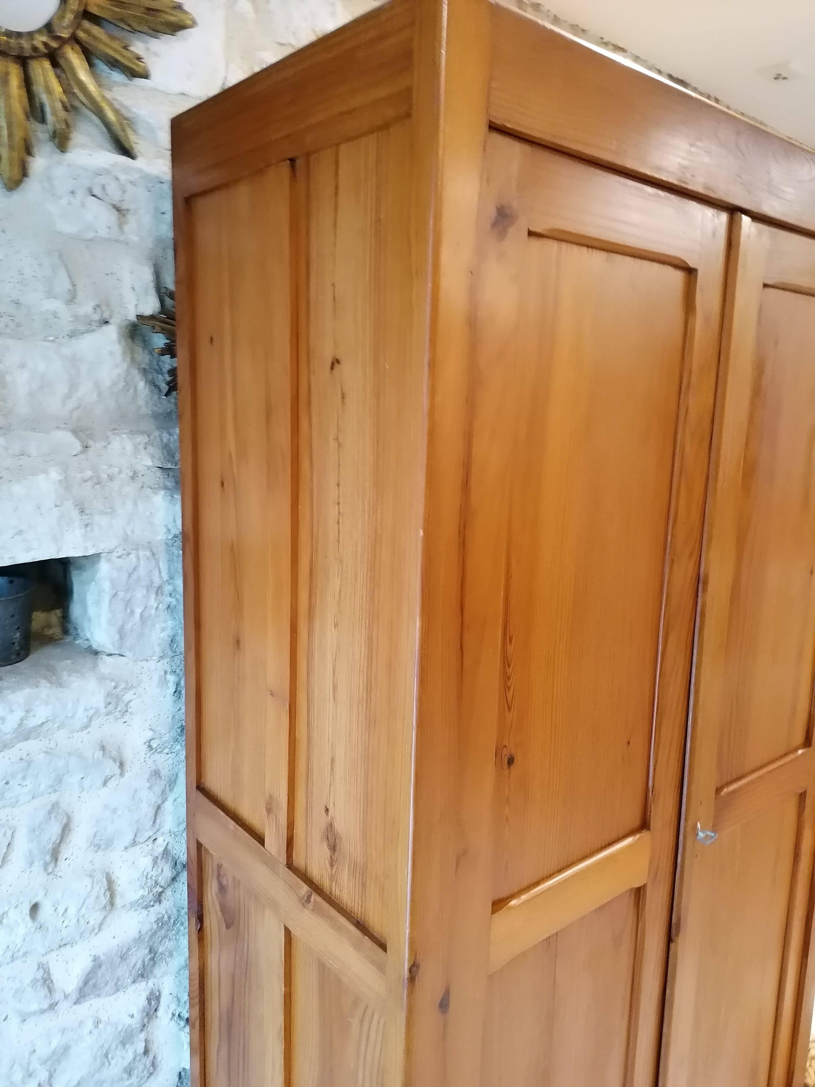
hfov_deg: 51.4
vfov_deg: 65.3
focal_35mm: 27
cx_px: 408
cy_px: 544
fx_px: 848
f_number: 1.8
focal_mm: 4.75
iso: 640
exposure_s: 1/16.7
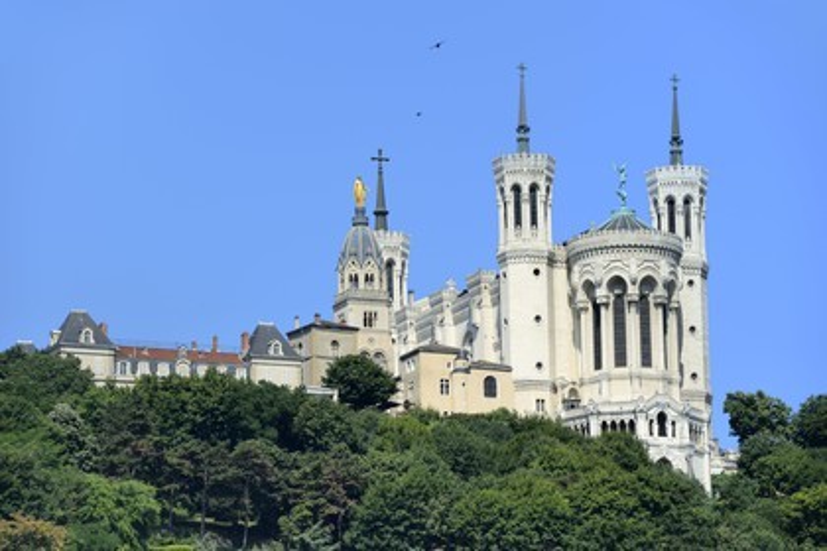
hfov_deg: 10.3
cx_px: 414
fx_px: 4594
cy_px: 276
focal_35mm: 200
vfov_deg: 6.9
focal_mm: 200
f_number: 9
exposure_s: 1/320
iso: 100
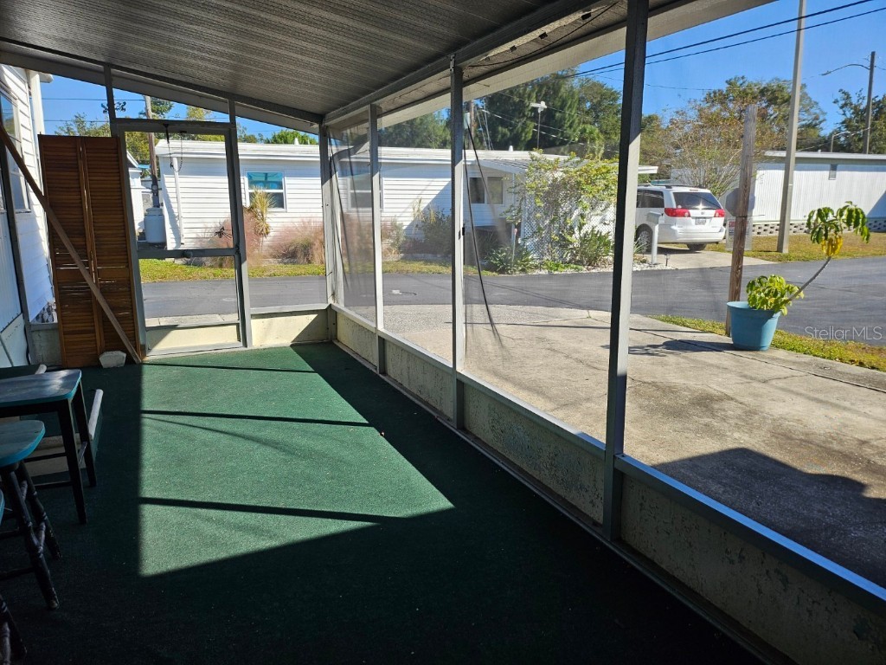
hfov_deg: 71.6
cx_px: 443
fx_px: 614
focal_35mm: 24
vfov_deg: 56.8
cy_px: 332
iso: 50
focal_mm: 5
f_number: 1.8
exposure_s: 1/892
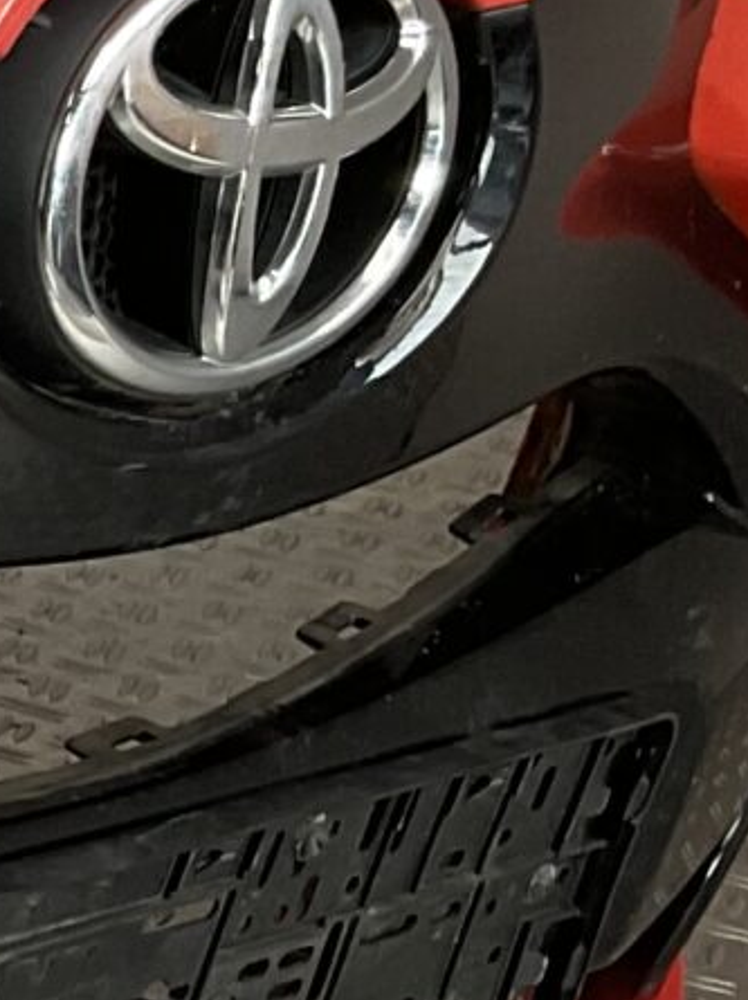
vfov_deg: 11.8
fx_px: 4818
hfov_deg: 7.7
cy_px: 694
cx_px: -1541
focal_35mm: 167
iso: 50
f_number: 1.8
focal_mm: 3
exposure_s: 1/60
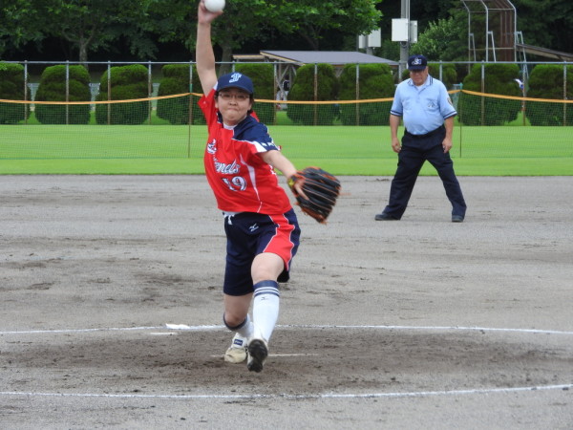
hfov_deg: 7.9
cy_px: 215
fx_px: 4138
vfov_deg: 5.9
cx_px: 286
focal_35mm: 250
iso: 100
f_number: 5.5
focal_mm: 44.8
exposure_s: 1/200
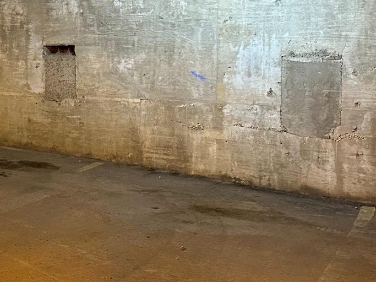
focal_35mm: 72
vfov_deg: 20.3
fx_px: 782
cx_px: -26
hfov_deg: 25.3
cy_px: 79
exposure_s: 1/40
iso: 640
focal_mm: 6.86
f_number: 1.78
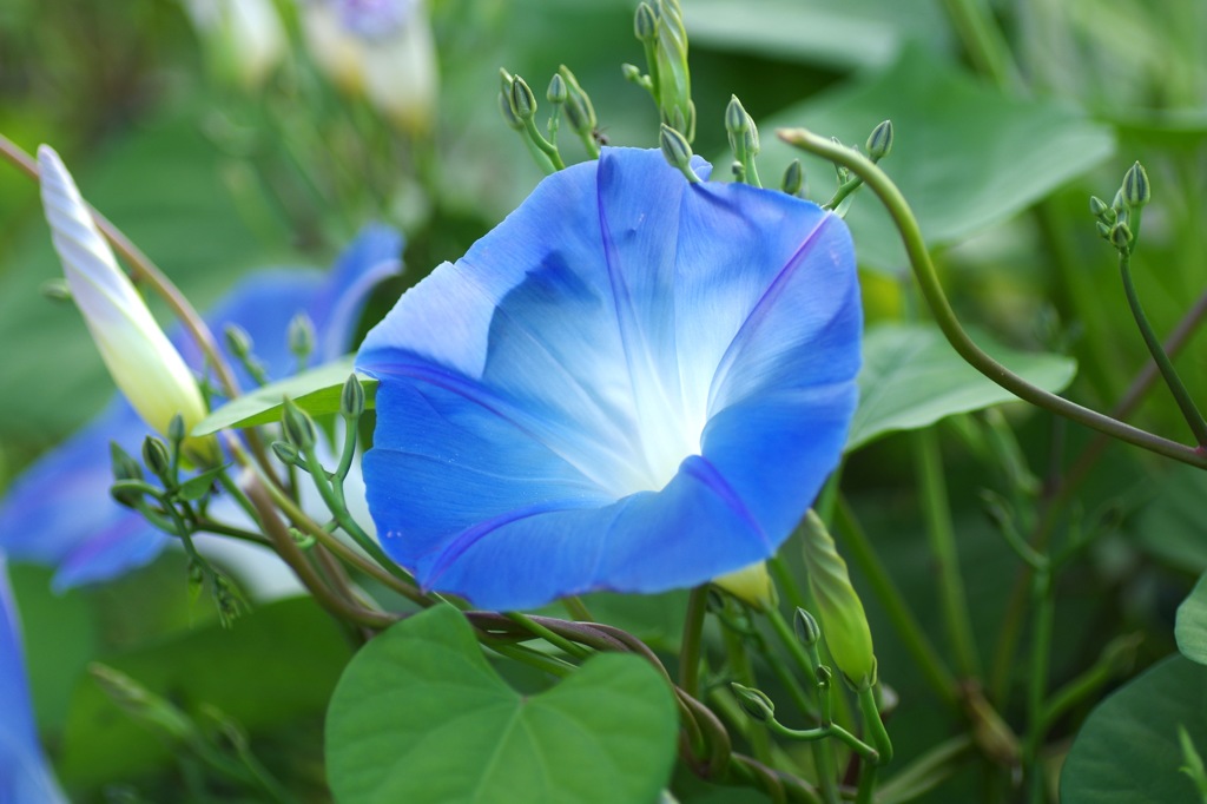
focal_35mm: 135
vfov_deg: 10.2
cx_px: 604
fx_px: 4525
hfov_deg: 15.2
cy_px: 402
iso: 125
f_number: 2.8
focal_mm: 90
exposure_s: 1/320
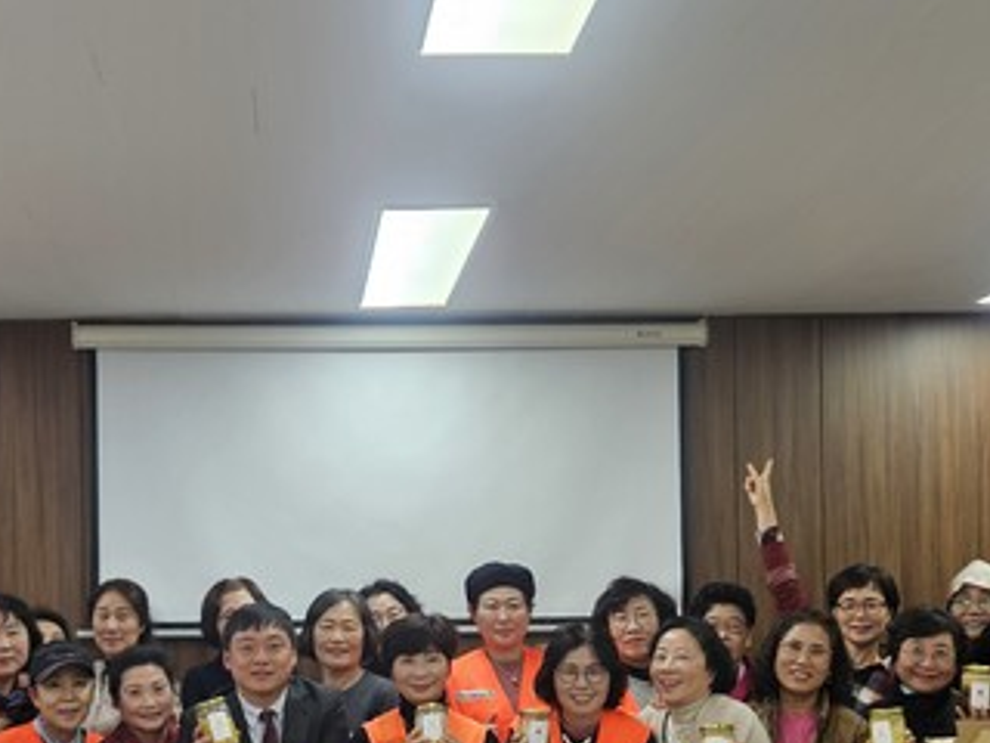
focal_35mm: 56
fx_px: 1602
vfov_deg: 25.6
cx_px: 367
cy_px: 604
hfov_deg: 34.2
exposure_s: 1/120
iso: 80
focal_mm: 5.4
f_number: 1.8
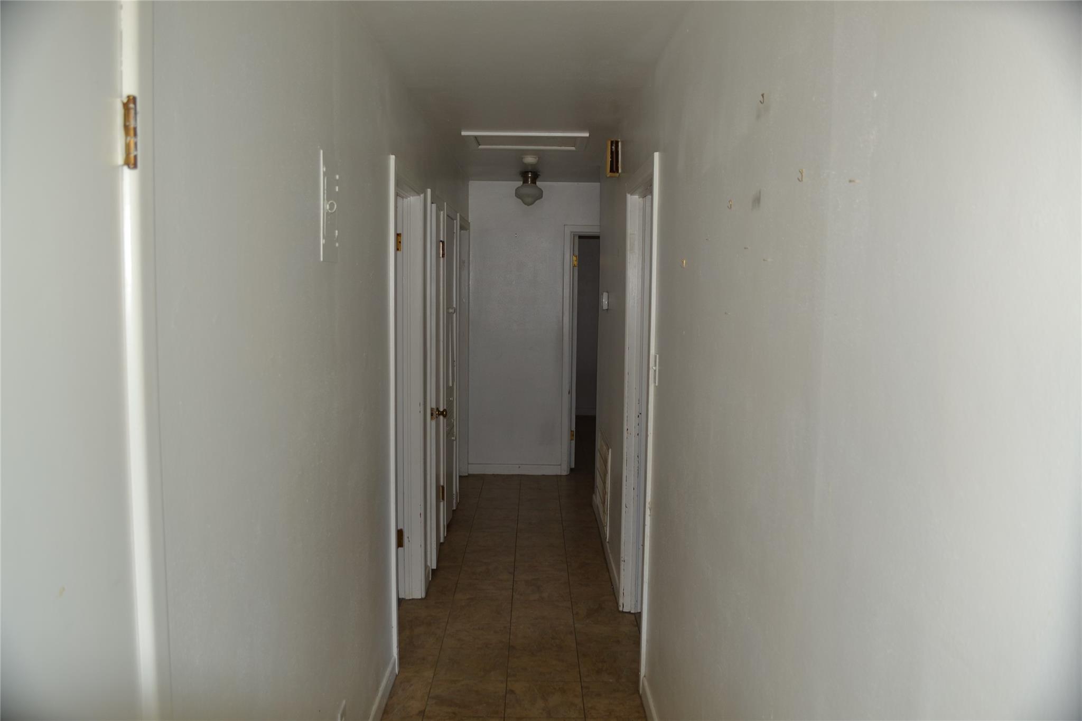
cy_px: 360
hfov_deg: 67.4
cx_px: 541
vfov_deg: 47.9
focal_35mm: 27
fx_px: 811
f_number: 3.5
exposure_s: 1/60
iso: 100
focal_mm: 18
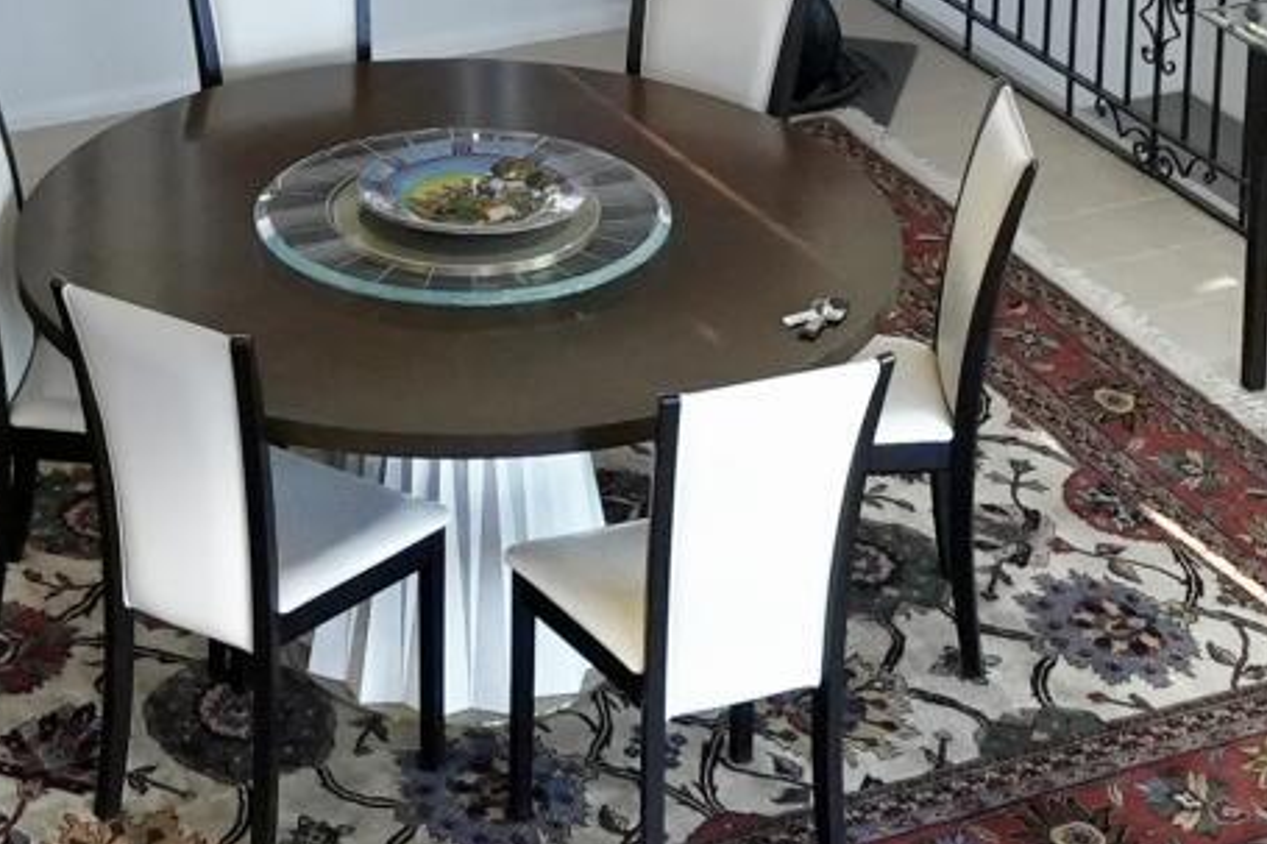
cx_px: 256
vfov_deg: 12.7
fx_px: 3483
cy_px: -625
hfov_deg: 20.4
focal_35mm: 99
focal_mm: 10
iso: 800
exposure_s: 1/60
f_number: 4.5
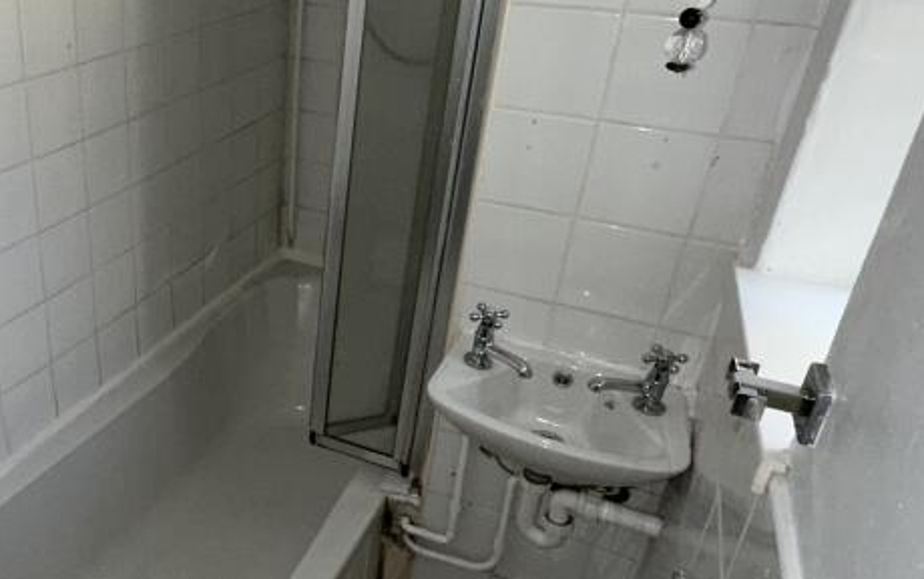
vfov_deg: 38.4
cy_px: 271
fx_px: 831
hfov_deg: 54.3
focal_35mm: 33
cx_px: 189
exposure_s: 1/80
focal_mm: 2.22
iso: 125
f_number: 2.2
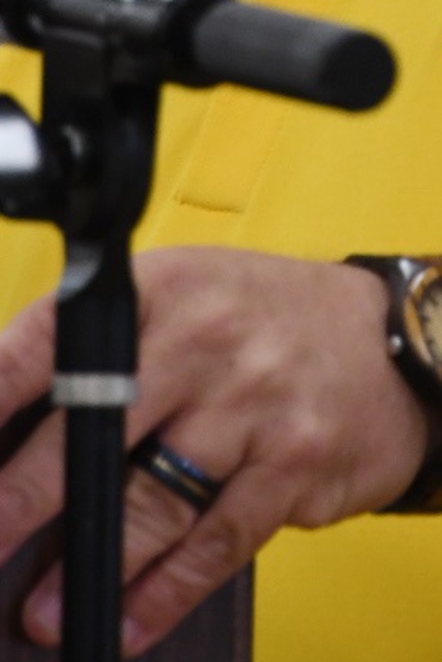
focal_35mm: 935
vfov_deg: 2.2
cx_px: 511
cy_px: -345
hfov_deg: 1.5
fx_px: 17199
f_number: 6.3
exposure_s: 1/60
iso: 2000
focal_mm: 175
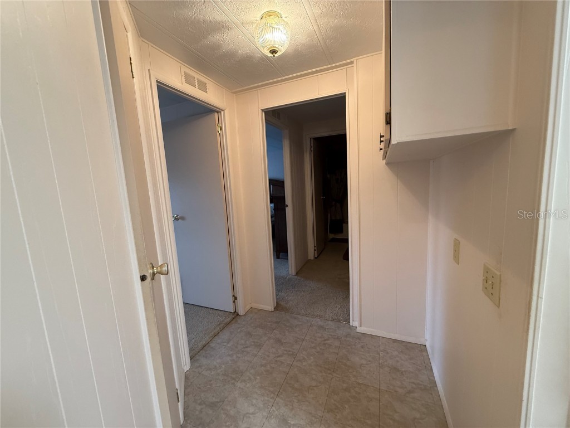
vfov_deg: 85.7
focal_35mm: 14
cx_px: 285
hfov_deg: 102.1
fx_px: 231
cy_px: 214
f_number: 2.2
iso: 320
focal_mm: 2.22
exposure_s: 1/60
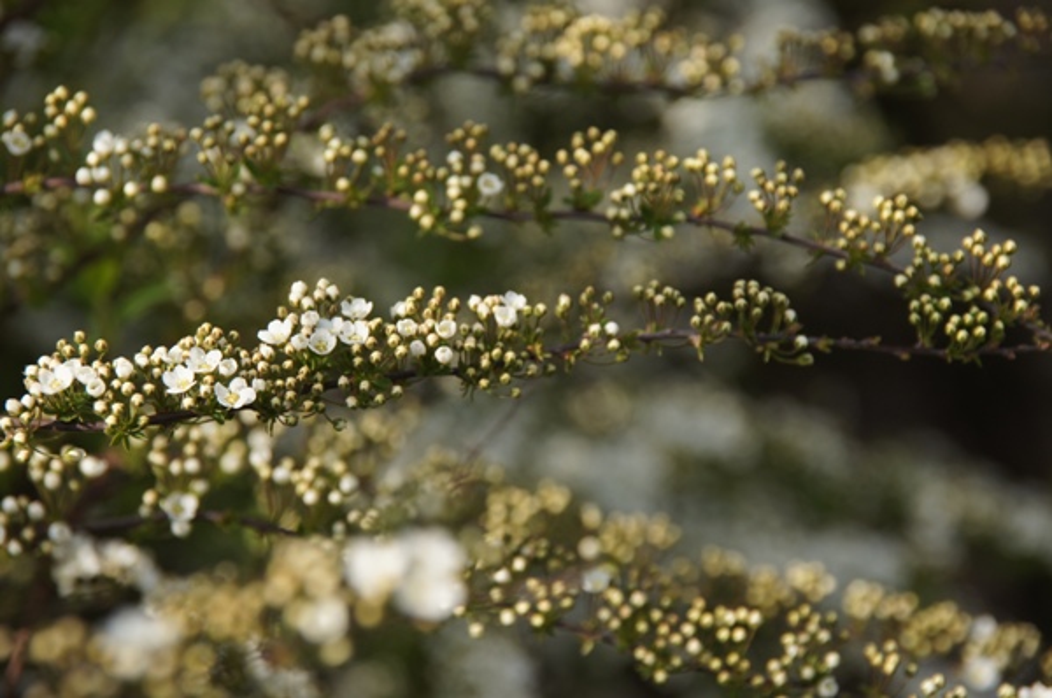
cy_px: 349
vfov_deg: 7.6
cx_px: 526
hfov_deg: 11.4
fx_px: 5252
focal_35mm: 180
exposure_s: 1/320
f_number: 6.3
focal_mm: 120
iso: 100
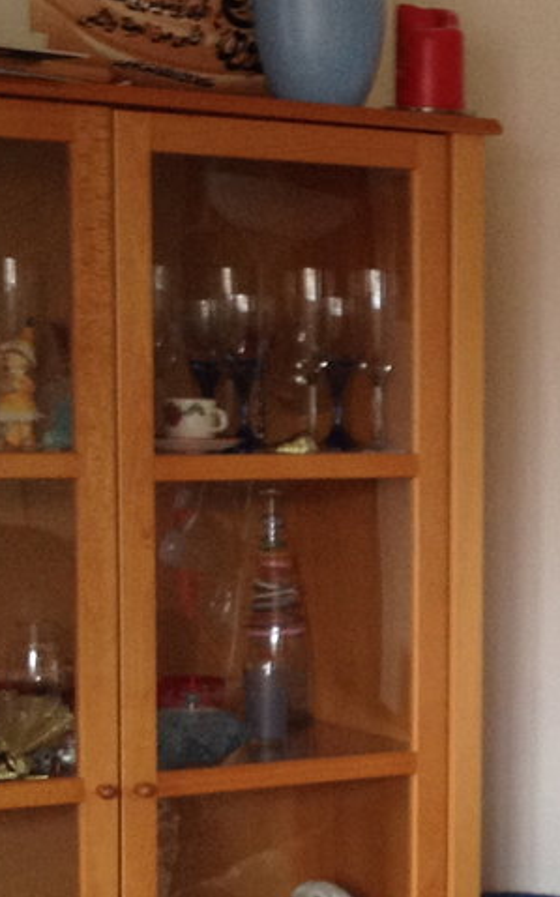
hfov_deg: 10.1
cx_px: 905
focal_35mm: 124
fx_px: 3031
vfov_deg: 16.7
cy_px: 702
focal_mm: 4.28
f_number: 2.4
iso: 125
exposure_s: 1/20
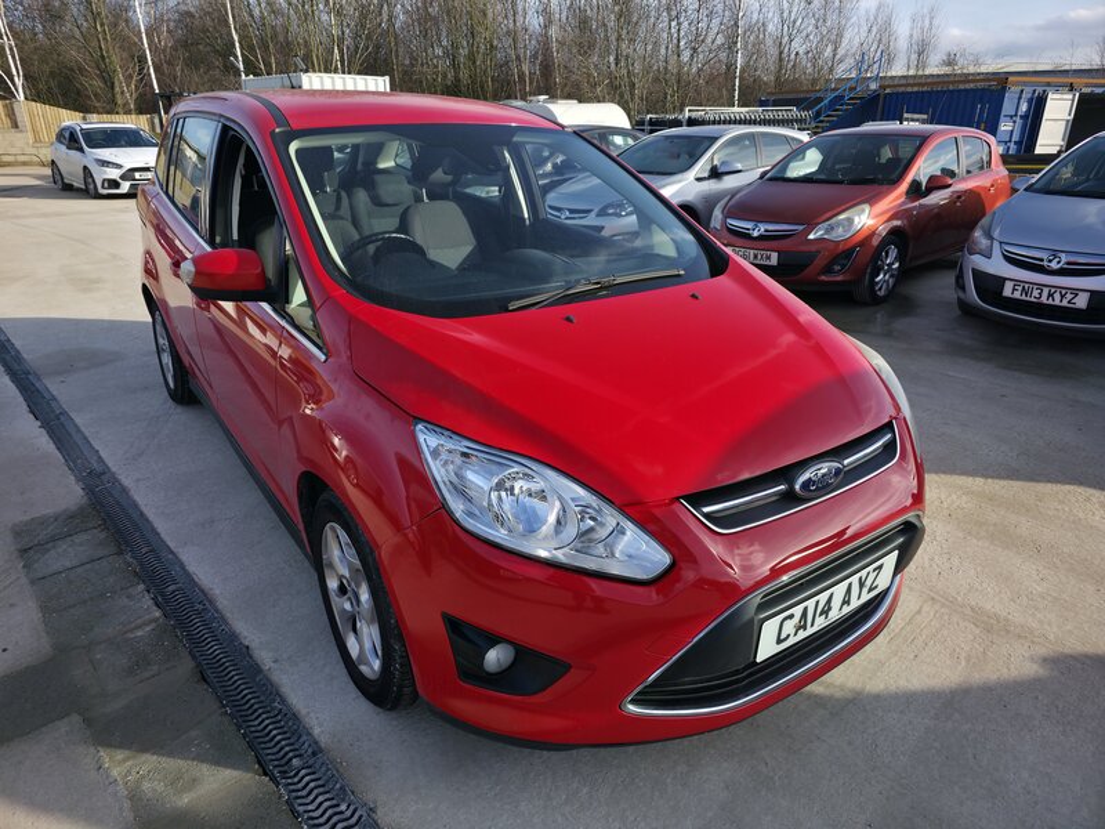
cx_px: 552
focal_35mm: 23
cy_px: 414
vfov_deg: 58.9
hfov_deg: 73.9
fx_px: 734
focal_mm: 6.3
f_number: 1.7
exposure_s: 1/1663
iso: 50
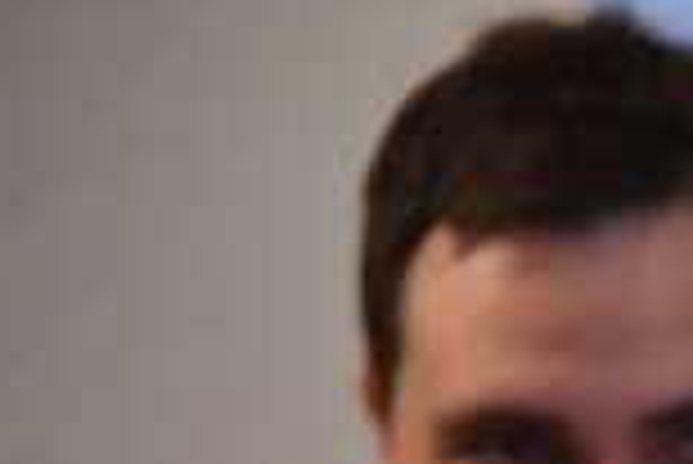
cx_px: 2223
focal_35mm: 598
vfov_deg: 2.3
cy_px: 1385
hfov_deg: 3.4
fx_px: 11522
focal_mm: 92
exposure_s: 1/200
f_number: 4
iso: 1600
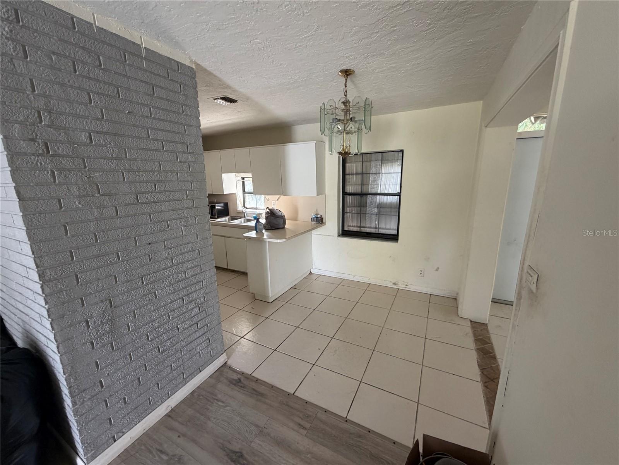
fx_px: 250
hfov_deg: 102.1
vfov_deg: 85.7
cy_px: 232
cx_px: 310
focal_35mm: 14
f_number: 2.2
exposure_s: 1/97
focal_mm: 2.22
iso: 320
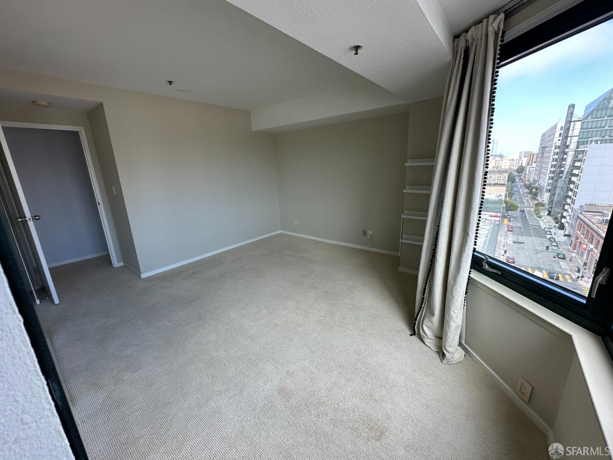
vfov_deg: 85.7
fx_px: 248
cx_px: 306
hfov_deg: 102.1
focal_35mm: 14
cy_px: 230
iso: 64
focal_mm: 2.22
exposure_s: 1/120
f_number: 2.2
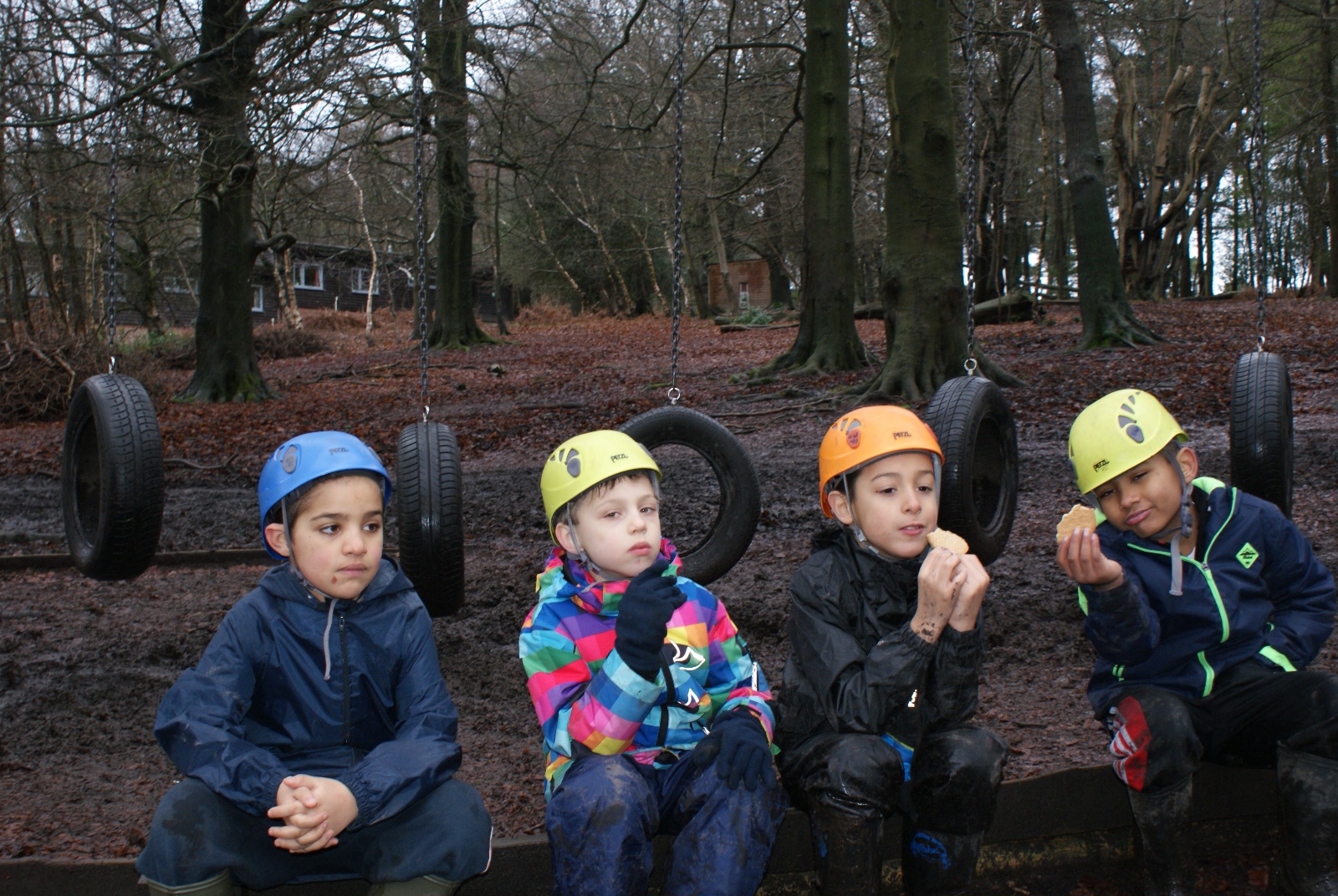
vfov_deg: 34.3
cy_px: 448
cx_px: 669
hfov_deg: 49.5
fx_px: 1452
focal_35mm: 39
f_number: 5.6
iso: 400
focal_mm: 26
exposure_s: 1/60
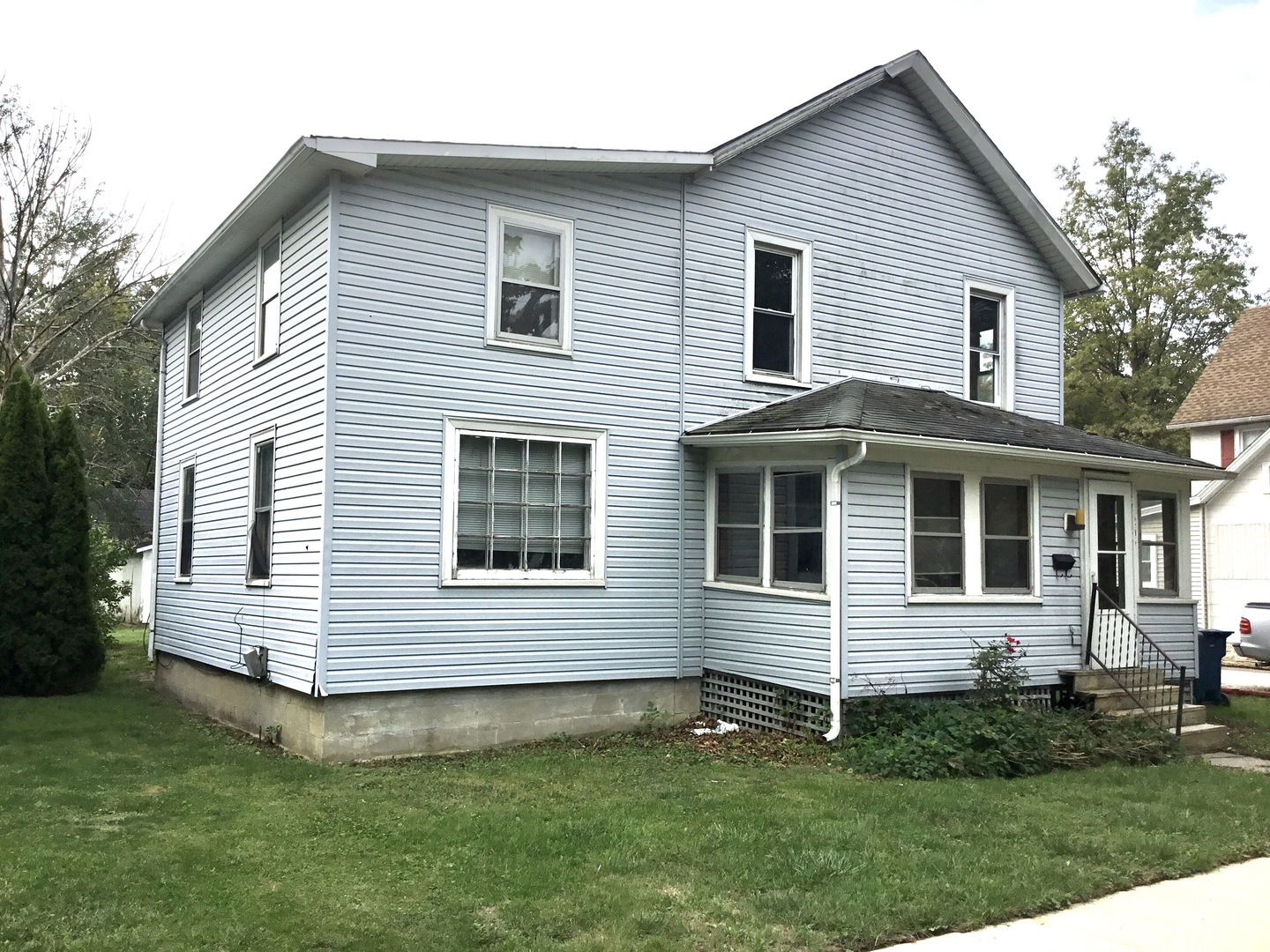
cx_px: 635
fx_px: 1137
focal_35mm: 31
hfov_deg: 58.4
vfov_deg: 45.4
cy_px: 476
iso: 25
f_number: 2.4
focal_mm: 3.3
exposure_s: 1/734
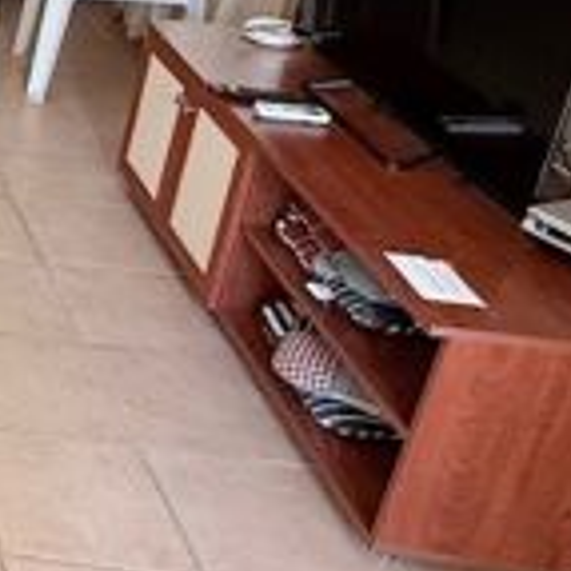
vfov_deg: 27.1
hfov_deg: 19.3
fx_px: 1138
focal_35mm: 61
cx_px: -513
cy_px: 44
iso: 250
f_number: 2.2
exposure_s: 1/99
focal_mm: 2.22
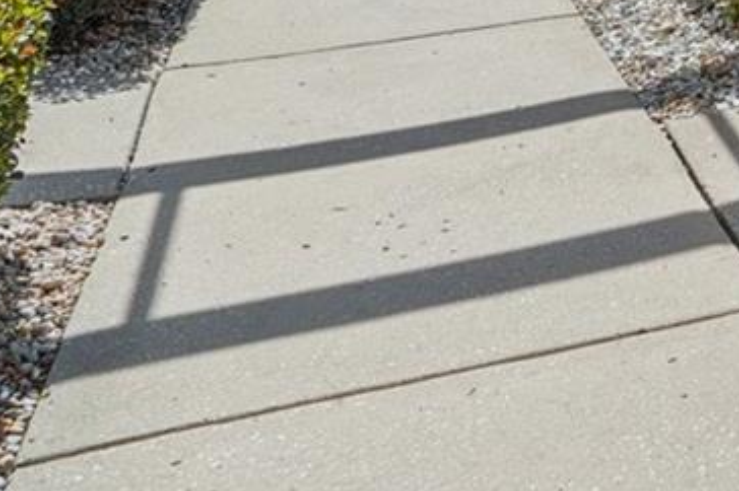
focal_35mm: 66
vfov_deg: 17.0
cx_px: 1123
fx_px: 1354
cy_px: -390
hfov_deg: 23.8
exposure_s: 1/250
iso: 100
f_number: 8
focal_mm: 10
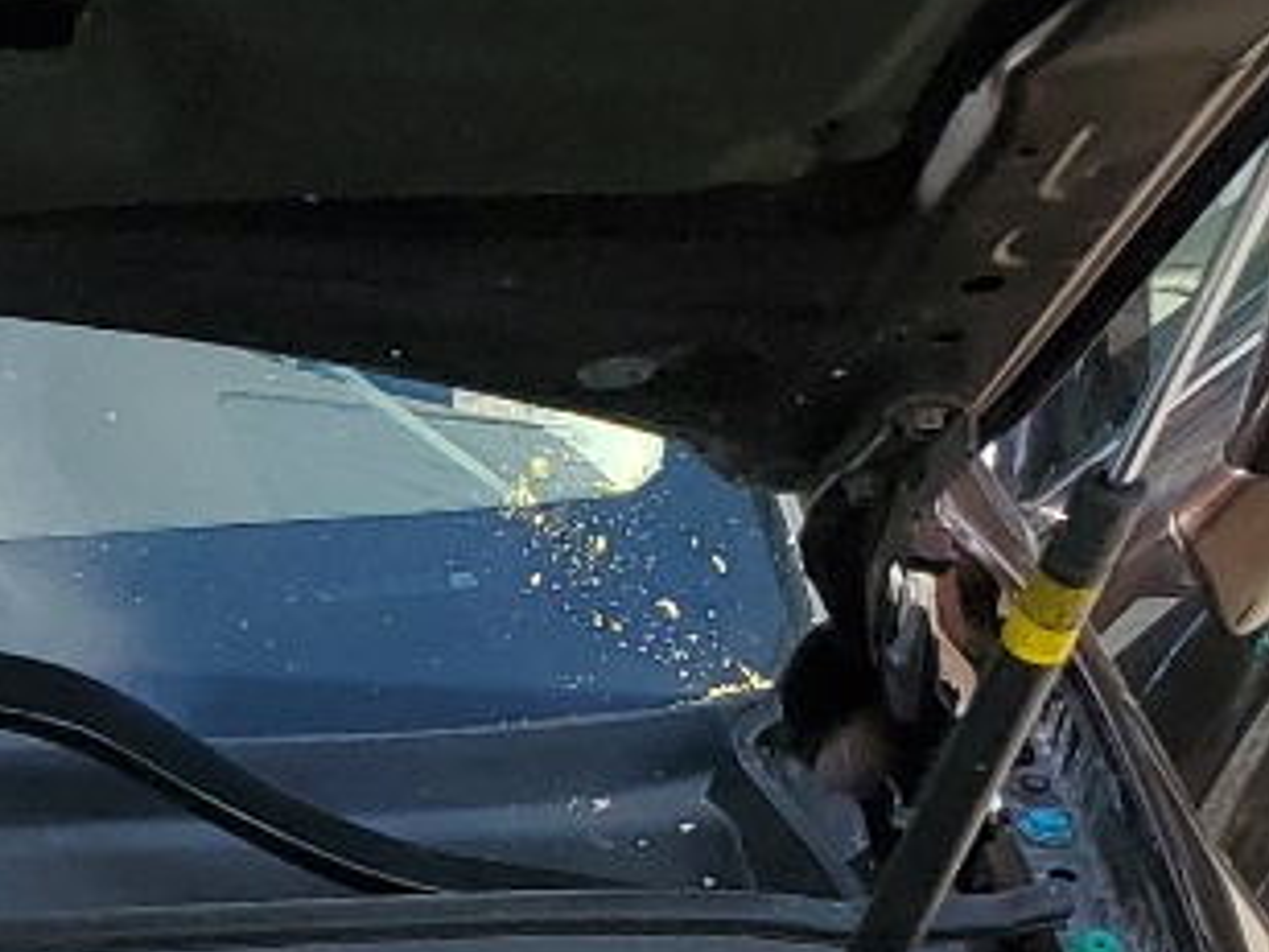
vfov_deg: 10.1
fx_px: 4949
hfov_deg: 13.0
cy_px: 1925
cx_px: -1137
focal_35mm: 135
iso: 50
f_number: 1.5
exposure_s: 1/2000
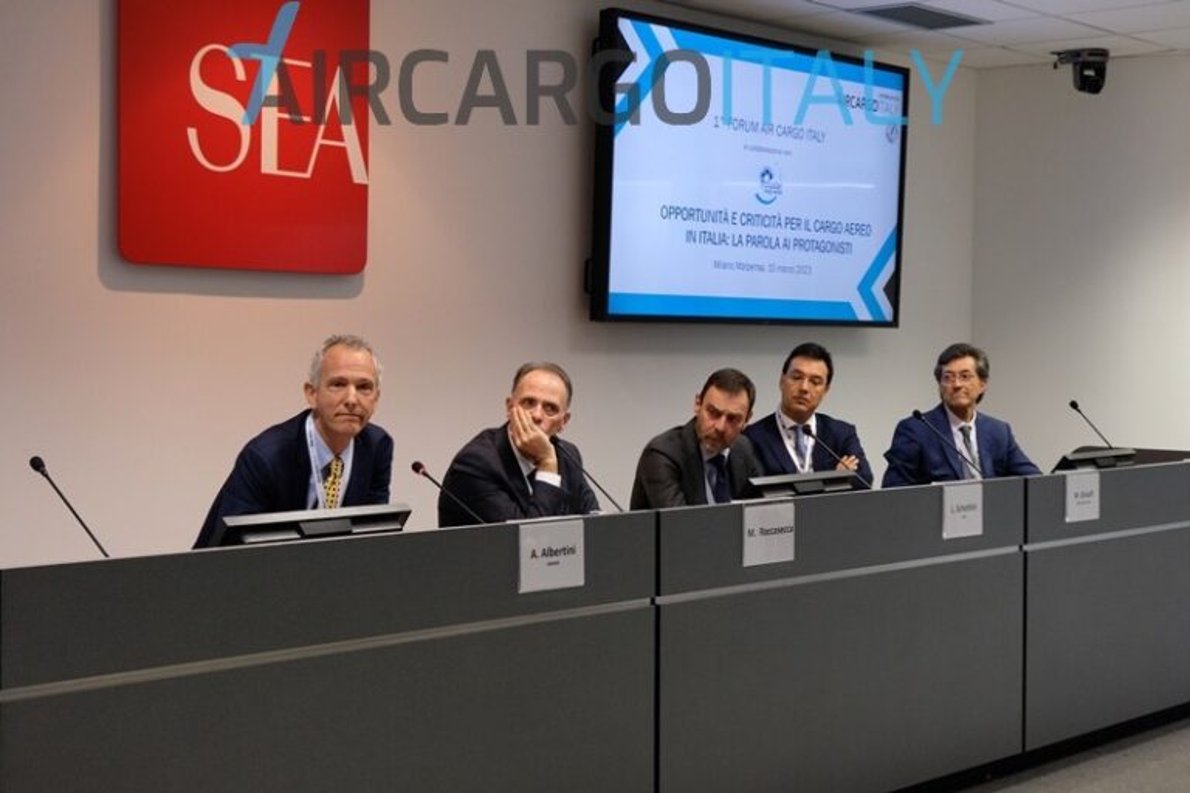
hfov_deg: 38.9
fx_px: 1686
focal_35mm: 51
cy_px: 396
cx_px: 595
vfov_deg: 26.5
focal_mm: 34.2
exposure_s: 1/125
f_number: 4
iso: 2000
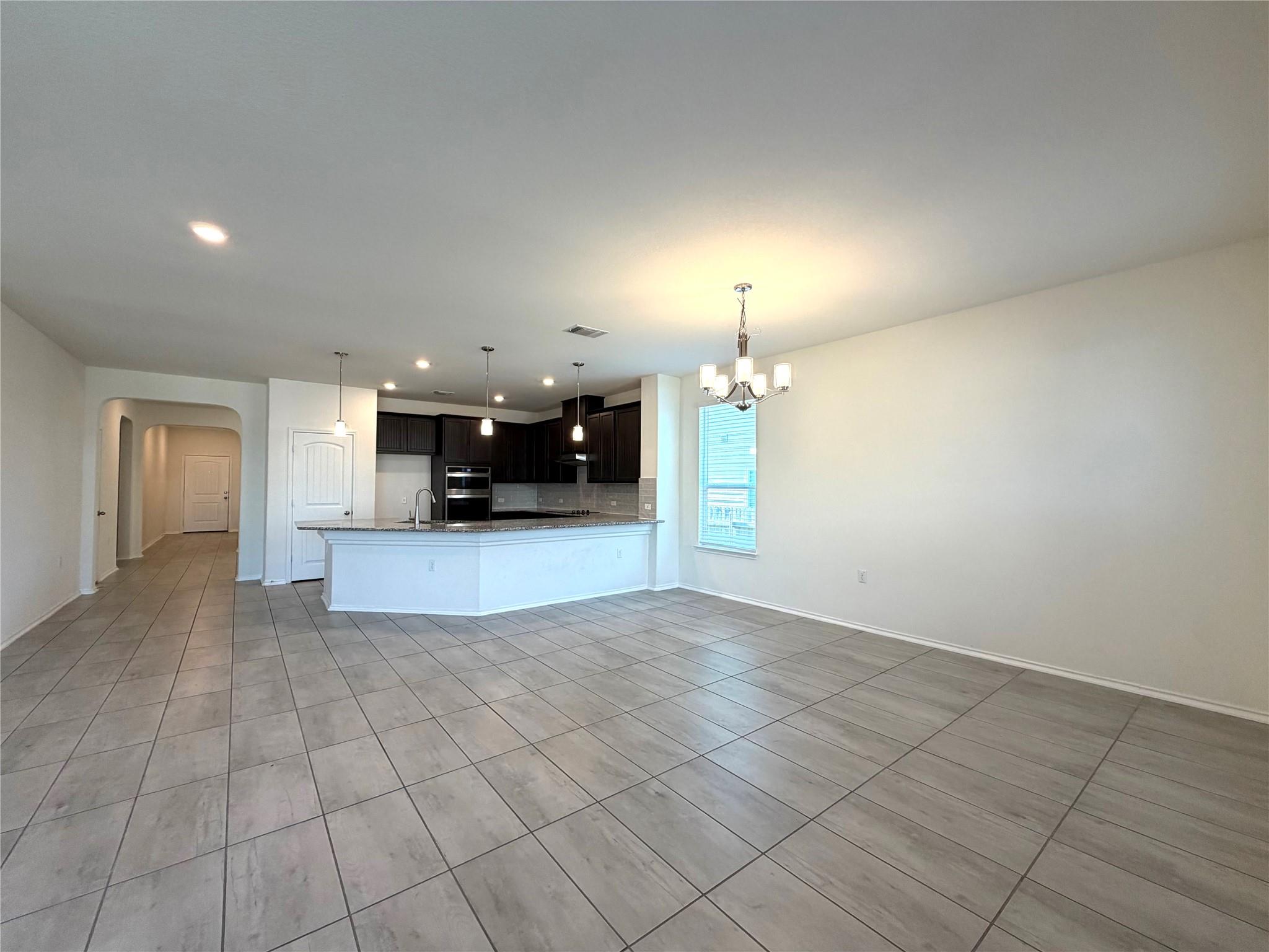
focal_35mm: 14
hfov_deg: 102.1
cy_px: 476
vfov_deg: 85.7
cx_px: 634
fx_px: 513
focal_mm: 2.22
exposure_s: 1/120
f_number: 2.2
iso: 125
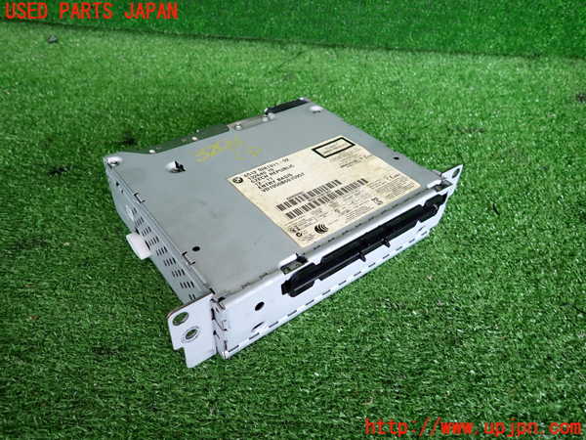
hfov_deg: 69.4
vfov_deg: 54.9
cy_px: 220
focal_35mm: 25
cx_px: 293
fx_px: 423
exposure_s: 1/125
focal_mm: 4.5
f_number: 2
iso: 200
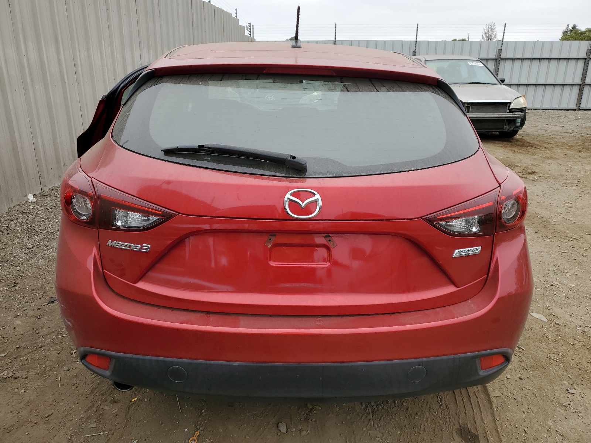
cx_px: 296
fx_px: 444
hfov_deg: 67.3
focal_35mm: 26
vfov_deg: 53.1
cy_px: 222
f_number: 1.5
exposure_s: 1/1000
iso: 50
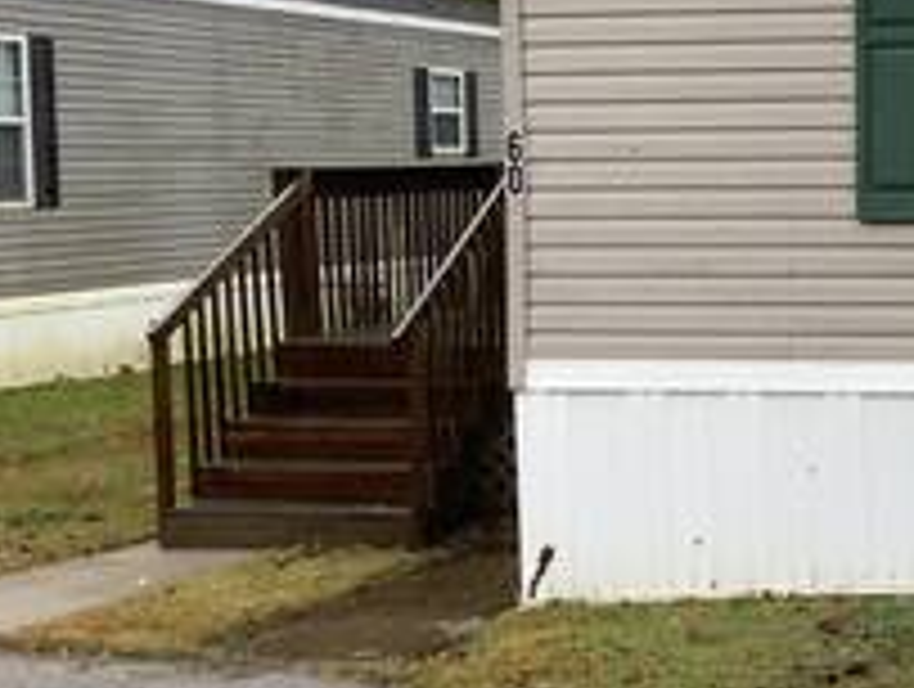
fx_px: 2063
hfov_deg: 23.3
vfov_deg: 18.9
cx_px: 1040
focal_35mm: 78
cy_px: 292
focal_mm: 3.3
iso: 32
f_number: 2.4
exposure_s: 1/120
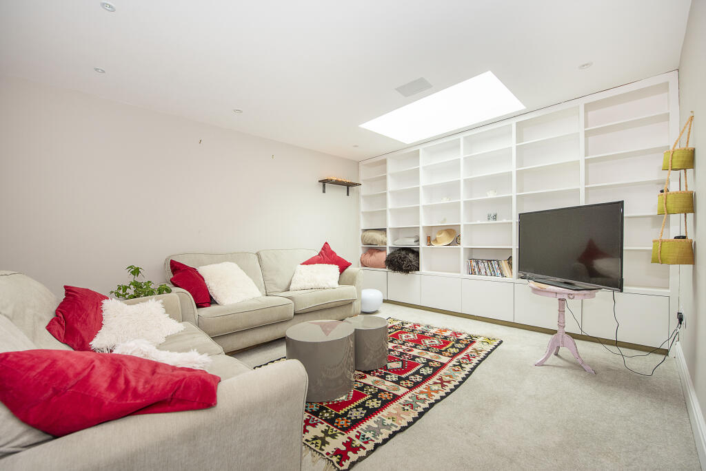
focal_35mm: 14
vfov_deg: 81.3
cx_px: 353
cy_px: 236
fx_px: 275
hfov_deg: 104.2
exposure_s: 1/30
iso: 400
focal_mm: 14
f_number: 5.6
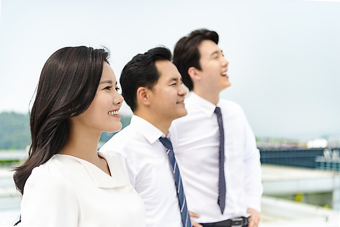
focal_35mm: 52
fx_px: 491
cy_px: 114
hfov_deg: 38.2
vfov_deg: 26.0
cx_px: 170
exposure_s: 1/6400
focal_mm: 52
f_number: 2.8
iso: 400
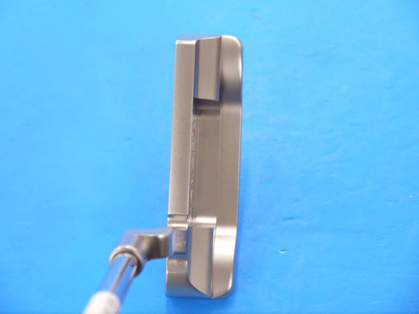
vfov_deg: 17.6
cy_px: 157
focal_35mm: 84
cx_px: 210
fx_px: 1017
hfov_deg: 23.3
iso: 800
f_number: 5.6
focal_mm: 42
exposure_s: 1/80
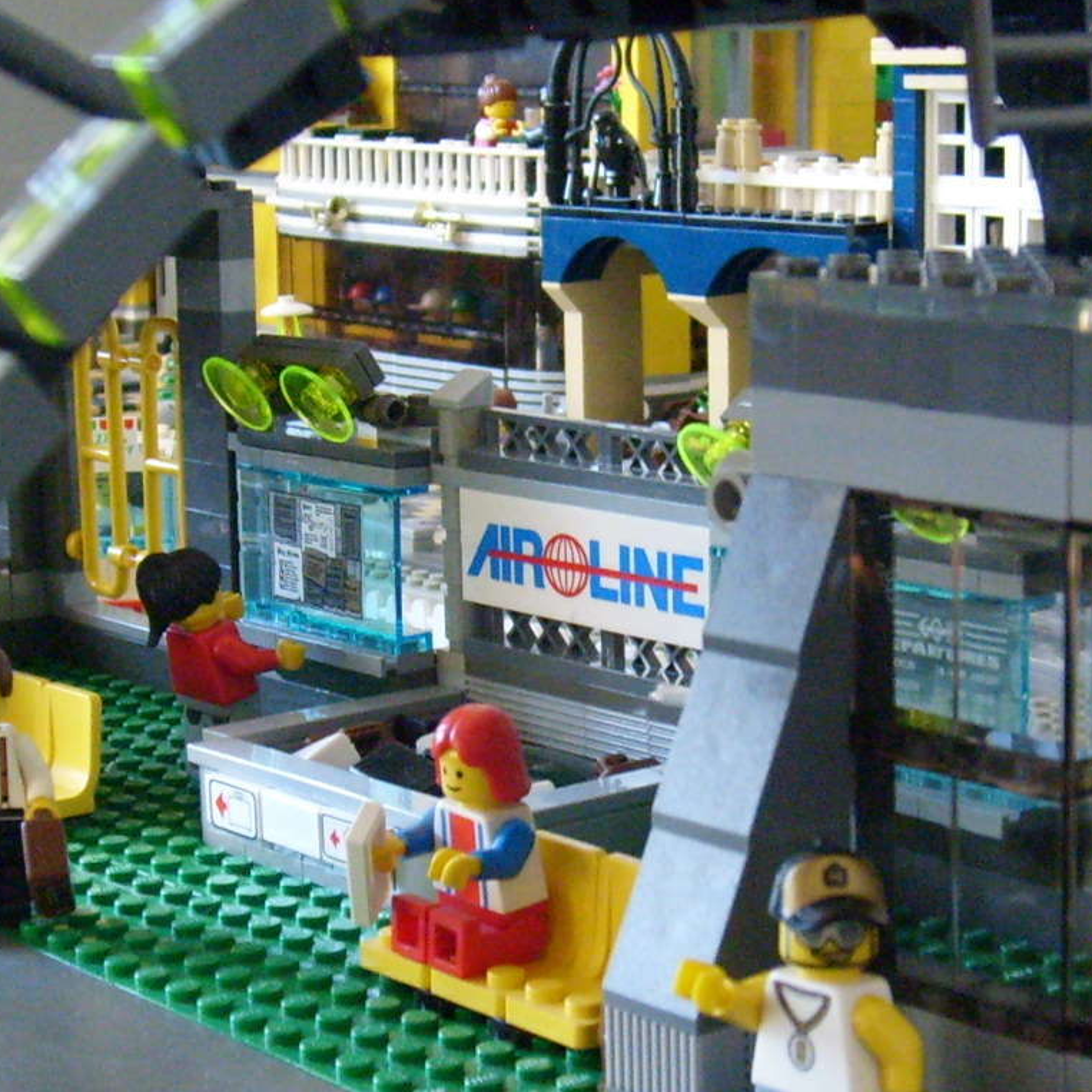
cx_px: 562
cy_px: 600
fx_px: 2962
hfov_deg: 20.9
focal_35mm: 83
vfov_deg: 20.9
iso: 200
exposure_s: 1/20
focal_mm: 5.8
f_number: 2.8
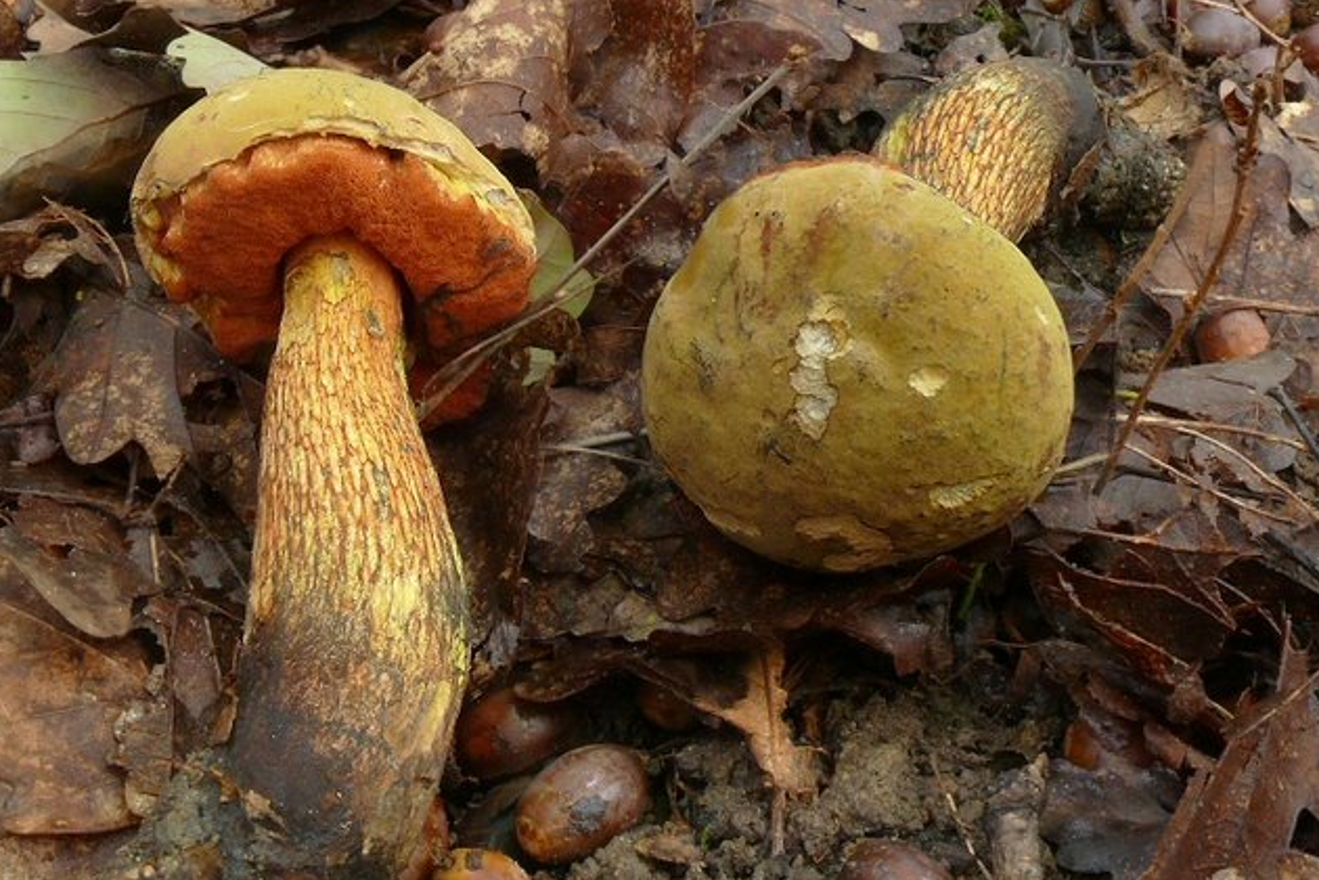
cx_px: 655
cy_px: 453
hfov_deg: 51.9
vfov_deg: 35.9
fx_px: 1356
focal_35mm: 37
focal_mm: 7.4
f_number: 10
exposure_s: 8
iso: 100
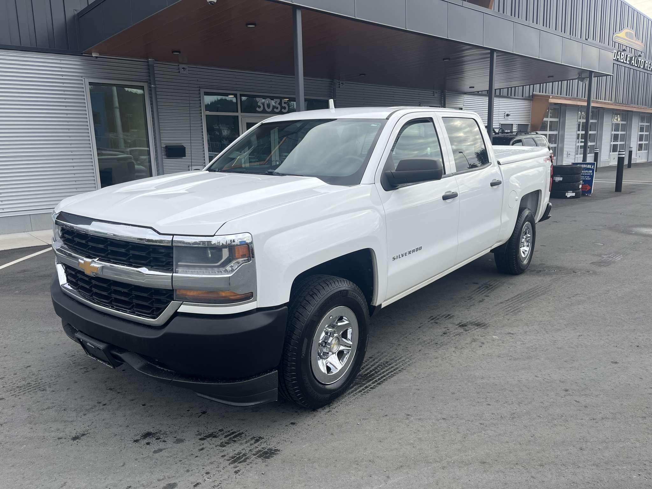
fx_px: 490
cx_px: 326
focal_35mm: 26
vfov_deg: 53.1
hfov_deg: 67.3
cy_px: 244
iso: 50
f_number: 1.6
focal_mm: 5.1
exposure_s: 1/1075
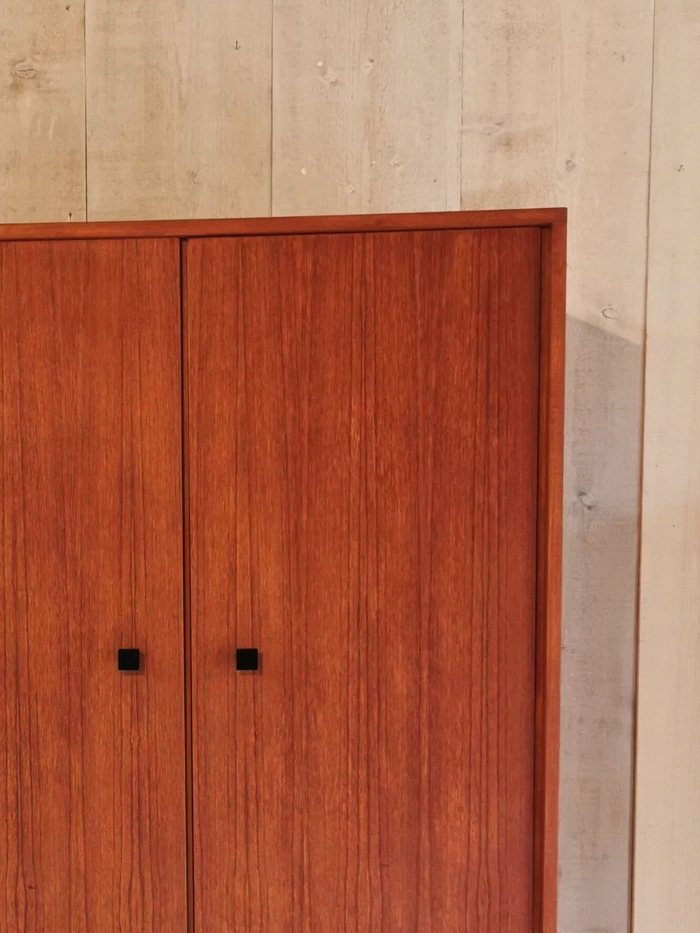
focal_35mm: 55
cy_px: 741
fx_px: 1483
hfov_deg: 25.9
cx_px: 102
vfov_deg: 33.9
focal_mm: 5.58
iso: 250
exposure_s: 1/50
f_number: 1.8
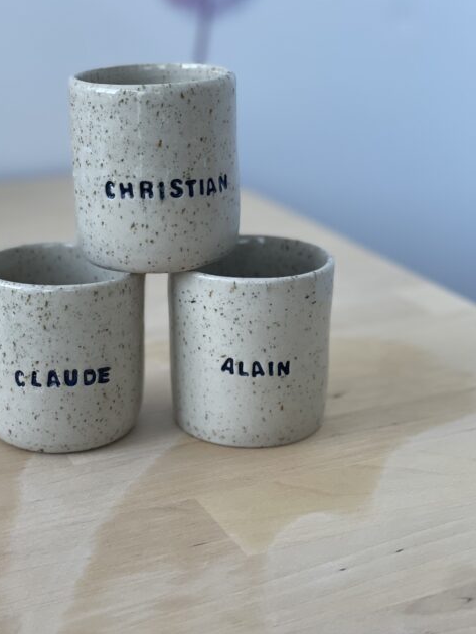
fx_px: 1209
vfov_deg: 29.3
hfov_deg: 22.2
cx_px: 183
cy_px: 265
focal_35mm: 66
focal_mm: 6
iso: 80
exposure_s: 1/122
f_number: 2
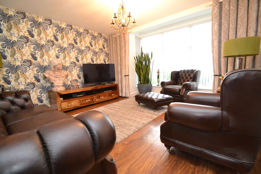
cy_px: 87
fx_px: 109
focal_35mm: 15
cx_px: 130
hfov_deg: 100.4
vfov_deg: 77.3
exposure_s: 1/60
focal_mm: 10
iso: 3200
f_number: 3.5
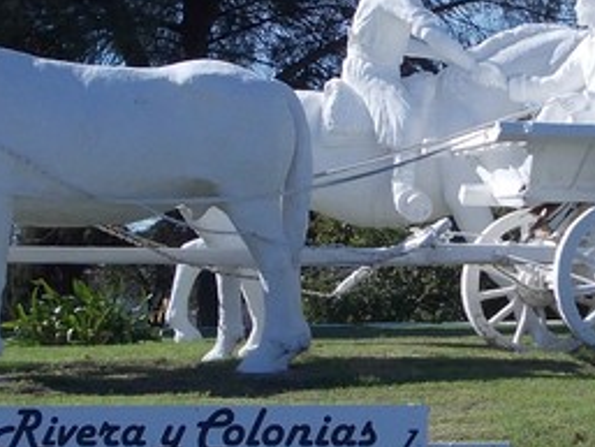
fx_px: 2614
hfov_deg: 12.9
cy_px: 208
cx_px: 465
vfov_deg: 9.8
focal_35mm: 152
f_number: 7.2
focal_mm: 7.2
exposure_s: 1/250
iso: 80
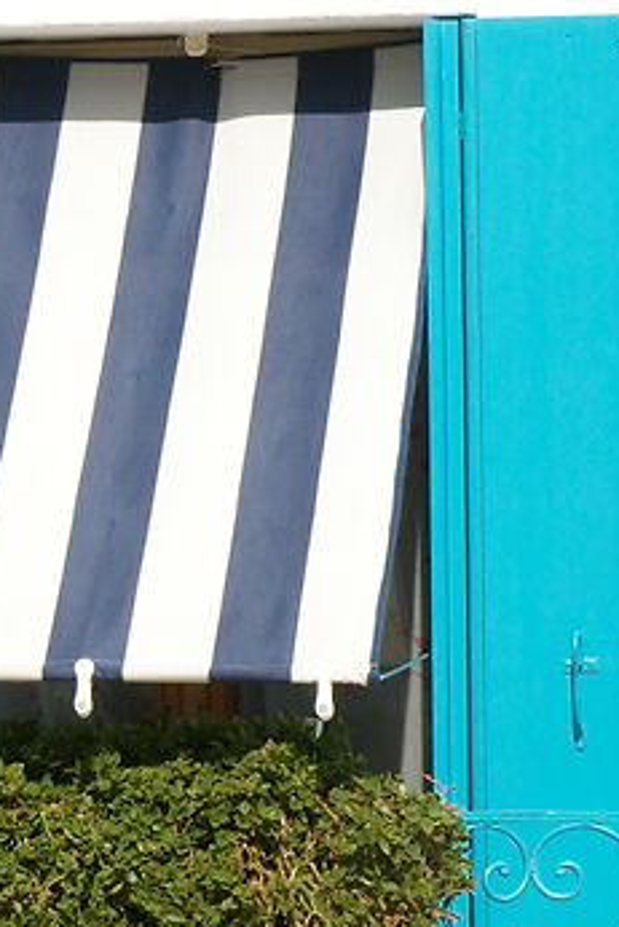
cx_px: -1372
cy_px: 338
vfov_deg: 6.6
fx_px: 7987
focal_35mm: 310
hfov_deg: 4.3
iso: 400
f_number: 13
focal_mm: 55
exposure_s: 1/400
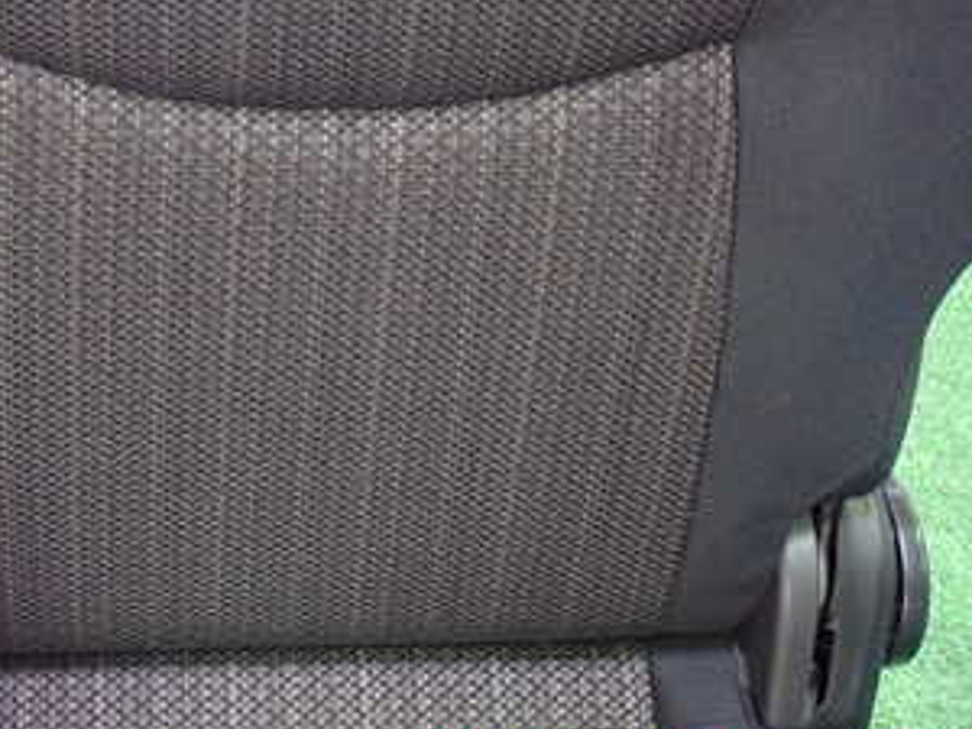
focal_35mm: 72
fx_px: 2022
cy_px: 81
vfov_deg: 20.1
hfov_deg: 26.6
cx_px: 207
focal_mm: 6.37
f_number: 2.5
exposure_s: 1/20
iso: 800
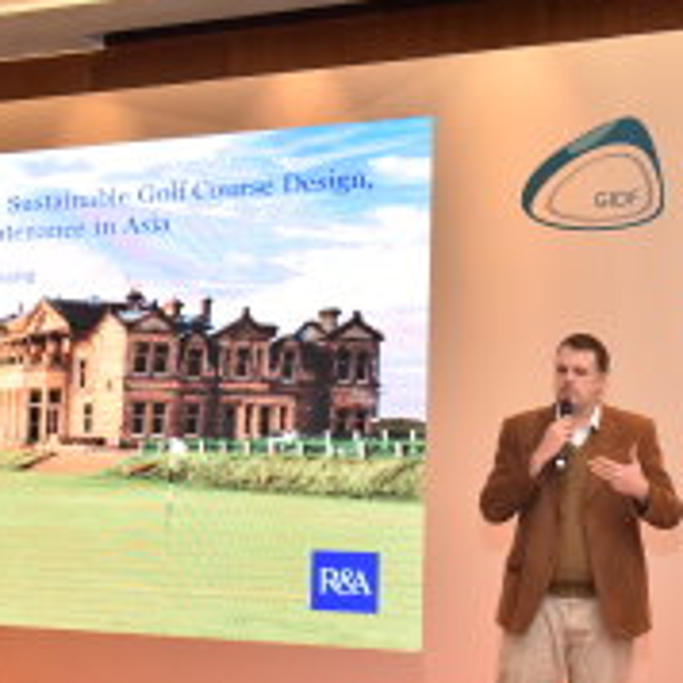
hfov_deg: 27.2
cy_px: 449
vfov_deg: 27.6
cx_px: 537
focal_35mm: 62
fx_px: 1384
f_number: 4
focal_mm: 31
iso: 1000
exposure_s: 1/125
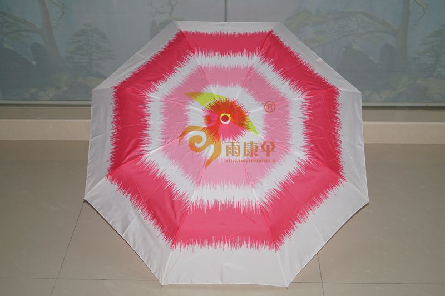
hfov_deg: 43.6
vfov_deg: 29.8
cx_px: 222
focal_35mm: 45
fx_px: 556
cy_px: 148
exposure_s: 1/60
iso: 250
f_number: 4.5
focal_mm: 30
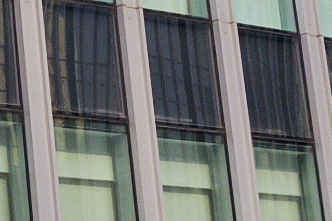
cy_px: -251
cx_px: -143
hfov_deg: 9.3
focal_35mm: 215
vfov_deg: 6.2
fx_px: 1983
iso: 112
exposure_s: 1/1334
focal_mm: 4.75
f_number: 1.75
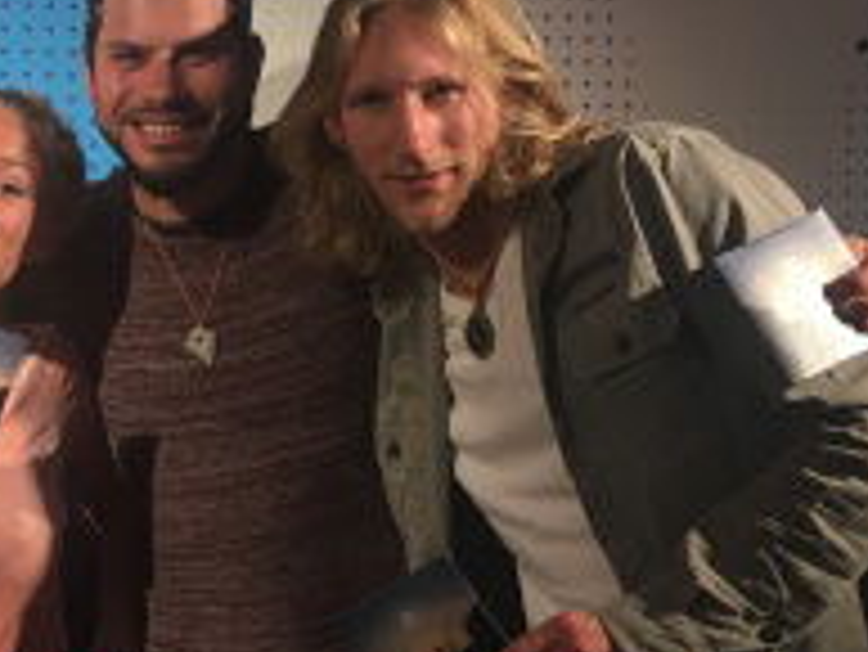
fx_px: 1882
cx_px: 76
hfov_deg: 25.1
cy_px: 304
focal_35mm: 75
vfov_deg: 19.7
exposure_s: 1/33
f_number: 2.2
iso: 125
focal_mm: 4.15
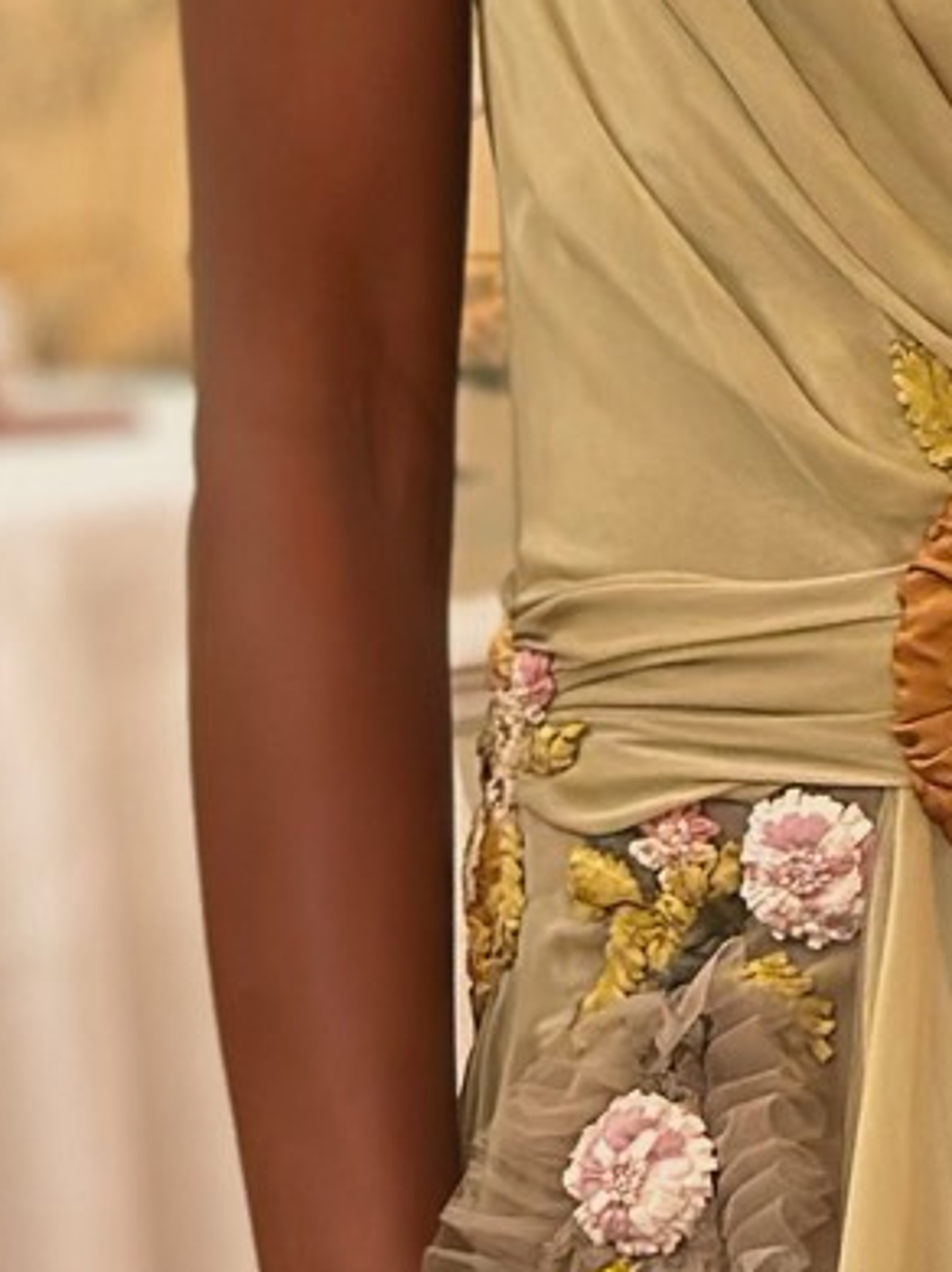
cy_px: 95
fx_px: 7232
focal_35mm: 197
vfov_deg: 10.0
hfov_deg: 7.4
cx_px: 1363
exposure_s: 1/55
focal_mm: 6.86
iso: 400
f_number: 1.78
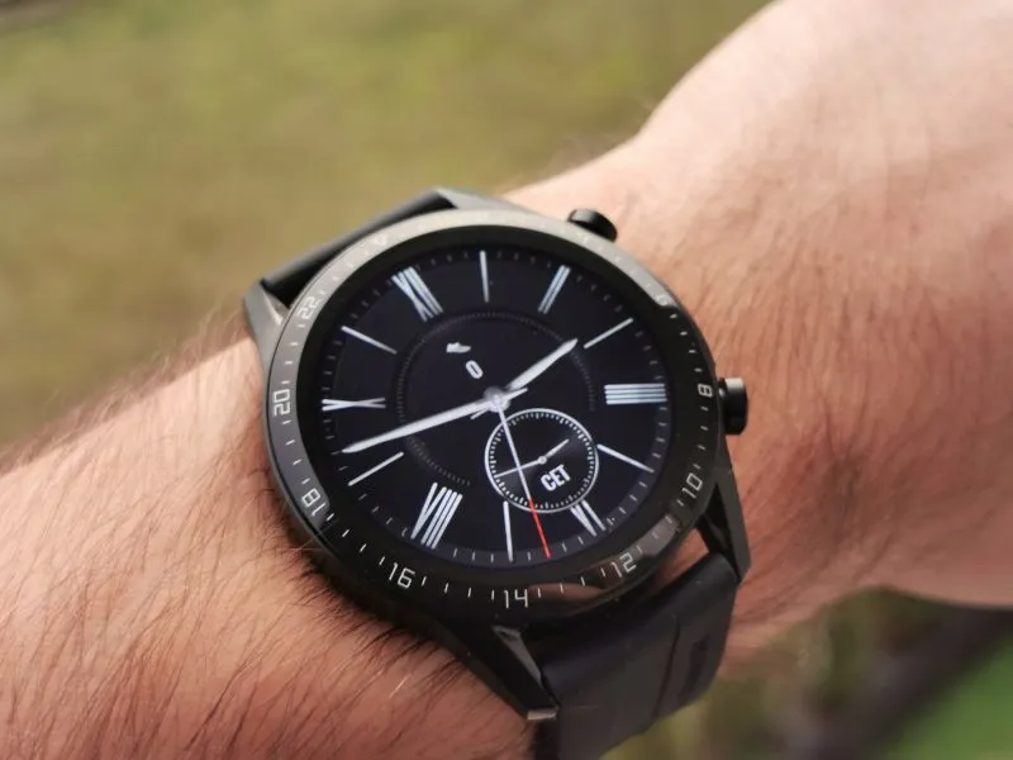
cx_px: 506
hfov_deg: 35.5
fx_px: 1580
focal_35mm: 54
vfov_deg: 27.0
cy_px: 380
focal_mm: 5.56
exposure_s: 1/285
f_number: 1.6
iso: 50
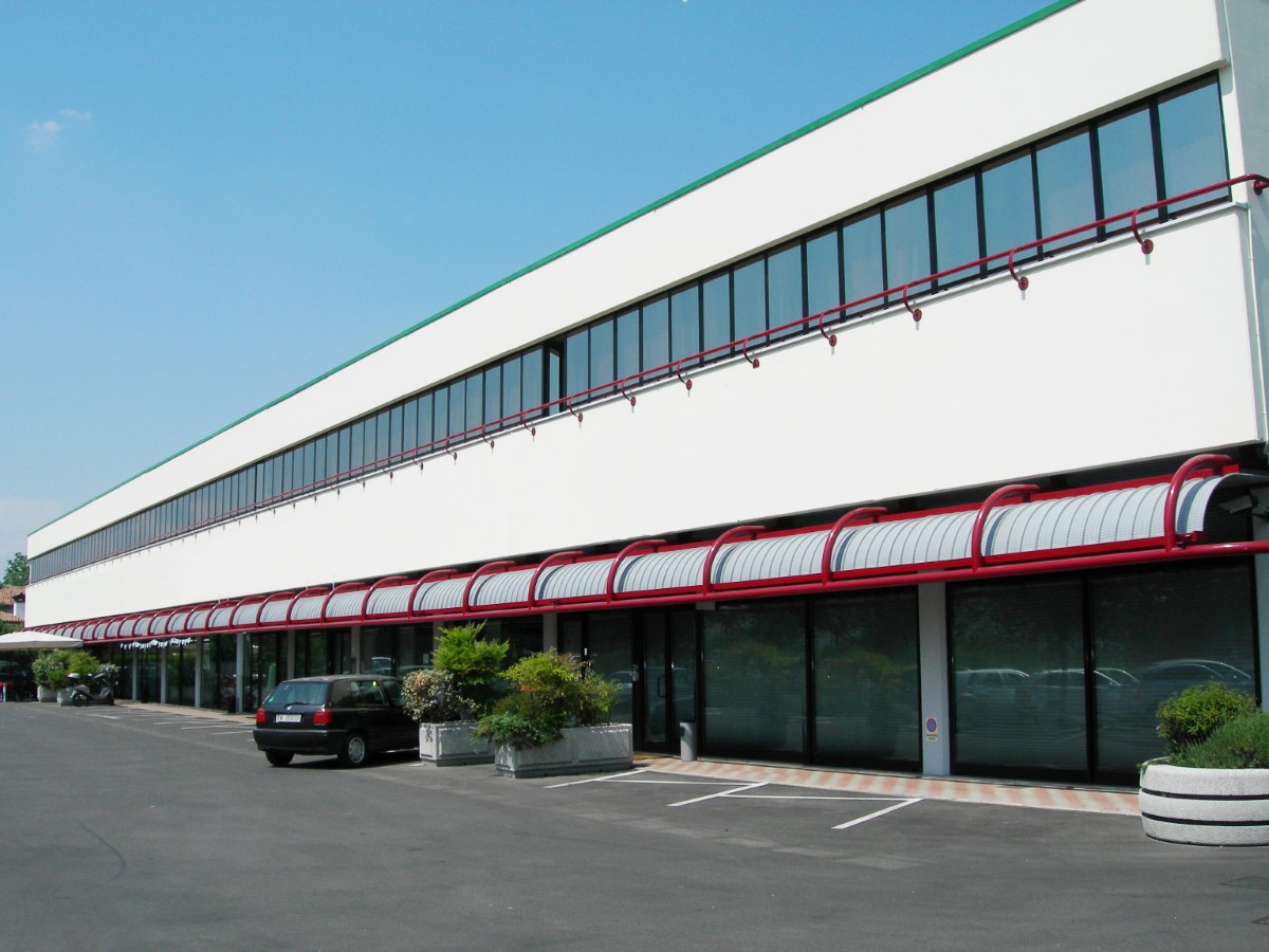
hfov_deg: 49.0
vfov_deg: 37.7
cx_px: 634
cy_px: 476
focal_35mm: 38
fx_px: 1393
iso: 50
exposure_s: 1/1163
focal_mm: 7.8
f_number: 4.8
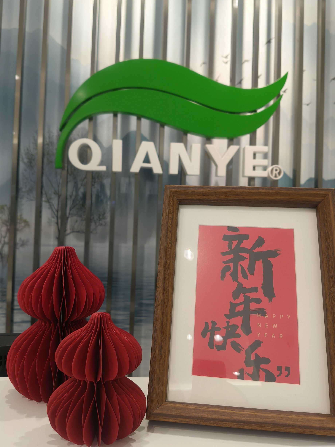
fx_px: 374
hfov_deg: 48.2
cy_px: 221
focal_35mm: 29
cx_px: 163
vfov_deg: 61.7
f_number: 1.8
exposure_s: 1/101
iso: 80
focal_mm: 4.84
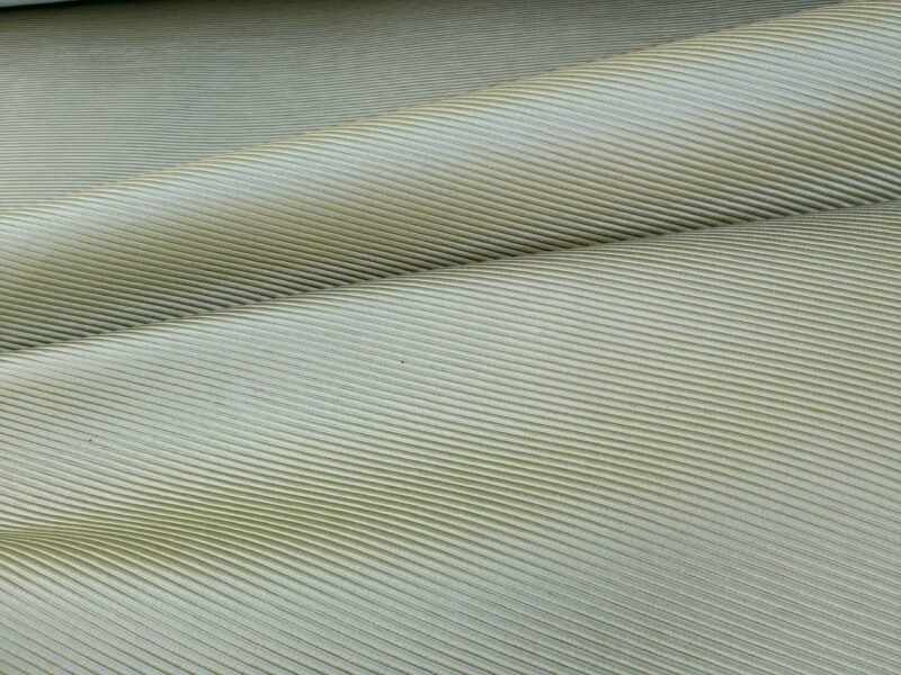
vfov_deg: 51.4
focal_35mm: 27
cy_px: 338
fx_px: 703
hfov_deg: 65.3
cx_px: 450
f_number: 1.73
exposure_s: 1/459
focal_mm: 4.38
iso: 64
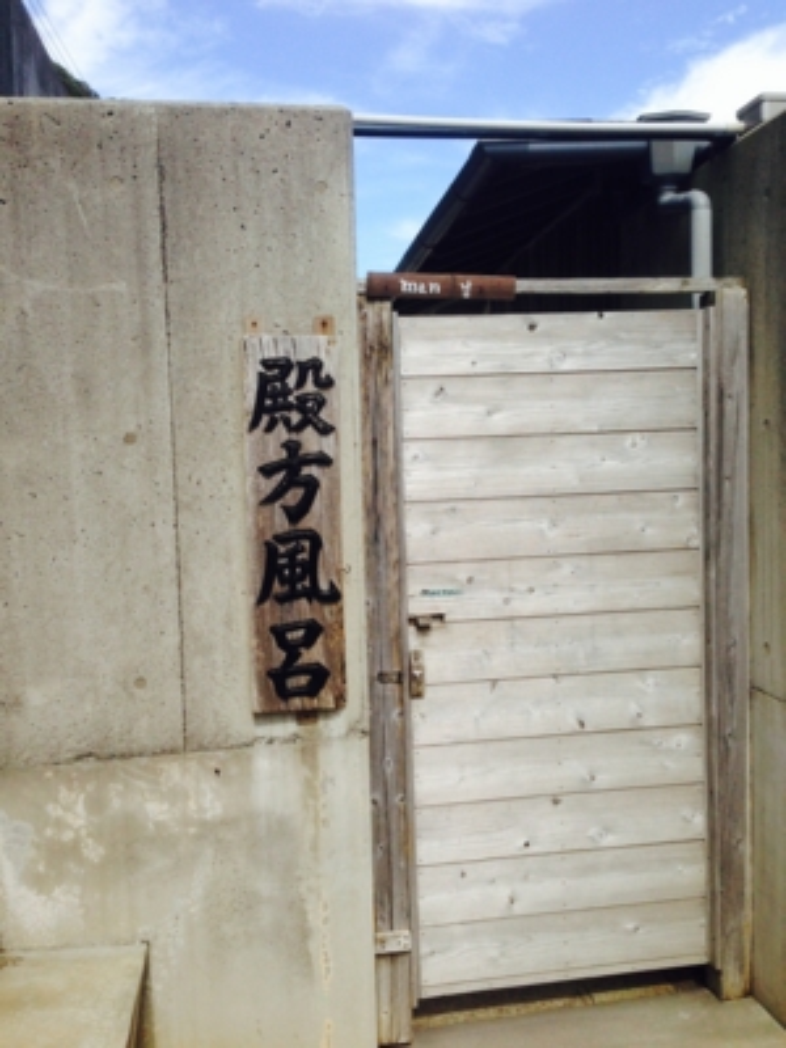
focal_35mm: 33
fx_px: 999
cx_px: 393
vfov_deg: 55.4
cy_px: 524
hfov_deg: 42.9
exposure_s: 1/919
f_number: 2.4
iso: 50
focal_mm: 4.12
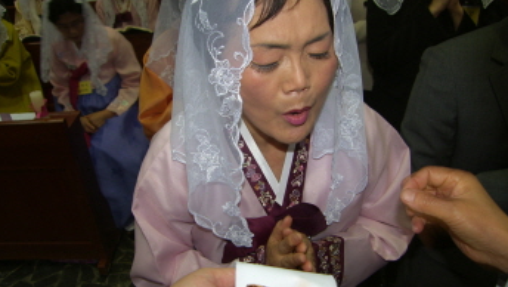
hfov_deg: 62.6
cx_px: 251
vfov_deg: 37.8
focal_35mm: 31
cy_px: 161
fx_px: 418
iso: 50
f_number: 2.2
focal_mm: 7.4
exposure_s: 1/30
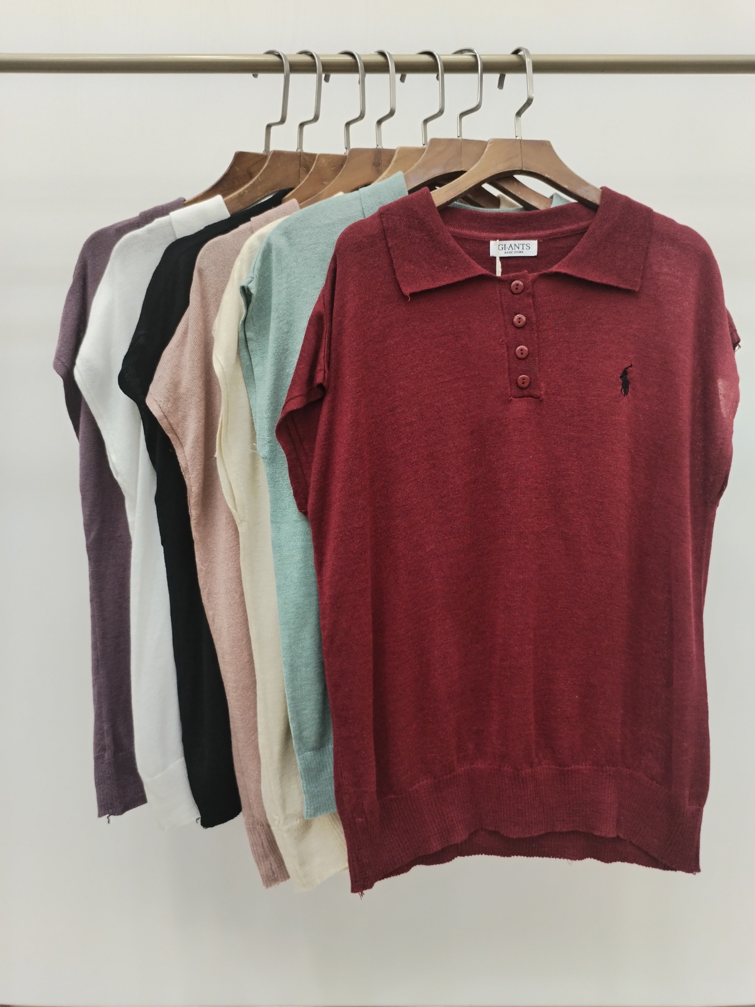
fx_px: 843
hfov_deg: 48.2
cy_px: 504
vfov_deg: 61.7
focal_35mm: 29
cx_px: 378
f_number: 1.8
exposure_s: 1/60
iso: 225
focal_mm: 4.75
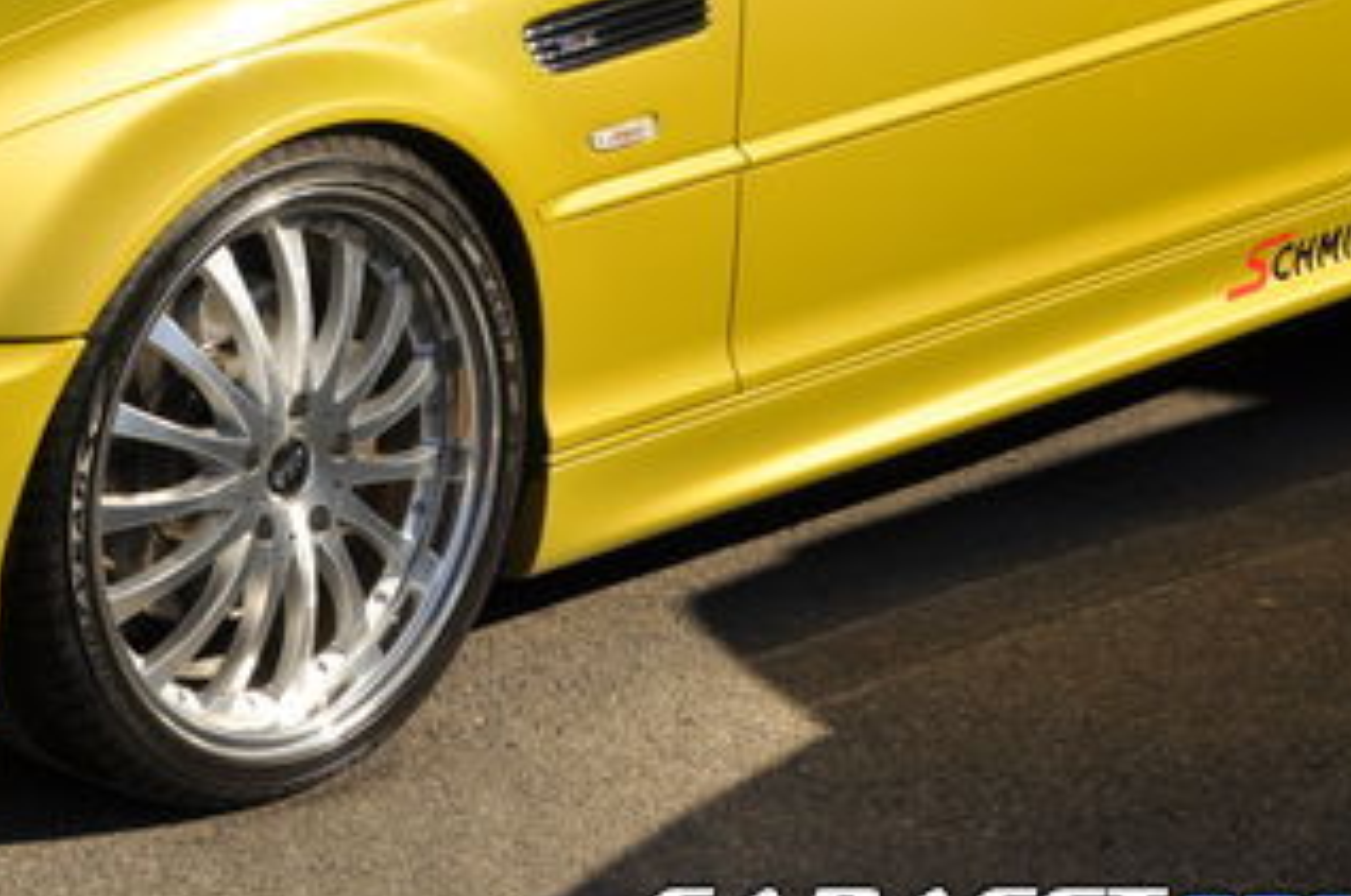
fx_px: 4984
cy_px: 49
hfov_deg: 15.2
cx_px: 13
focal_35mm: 133
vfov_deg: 10.2
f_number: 10
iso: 200
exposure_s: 1/400
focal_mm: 44
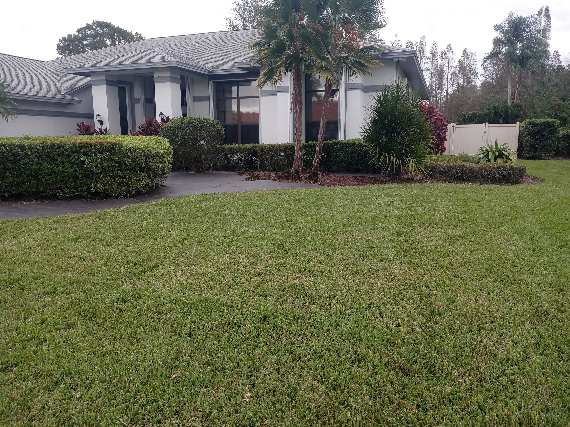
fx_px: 461
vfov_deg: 49.7
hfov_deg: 63.4
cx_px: 285
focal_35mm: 28
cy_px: 214
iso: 100
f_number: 1.8
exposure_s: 1/546
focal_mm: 3.61
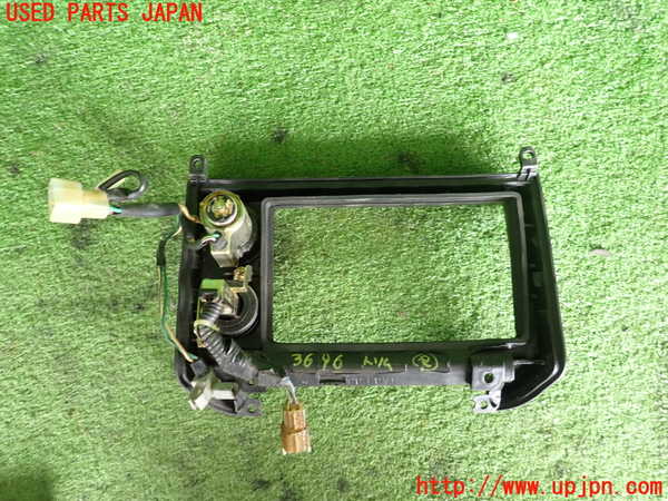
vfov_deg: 54.9
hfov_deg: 69.4
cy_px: 250
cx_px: 334
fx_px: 482
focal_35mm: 25
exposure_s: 1/30
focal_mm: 4.5
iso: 200
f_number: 2
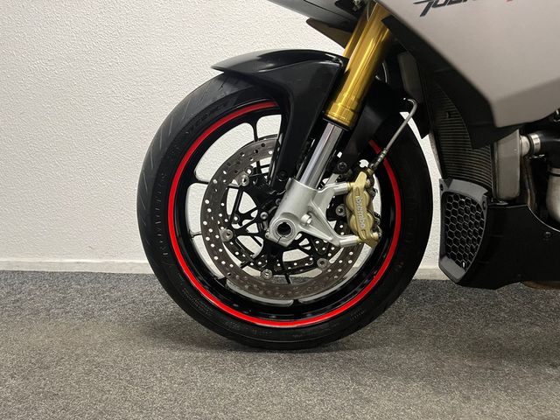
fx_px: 421
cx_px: 280
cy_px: 210
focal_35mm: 26
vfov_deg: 53.1
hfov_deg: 67.3
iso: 200
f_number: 1.6
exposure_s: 1/50
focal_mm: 5.1
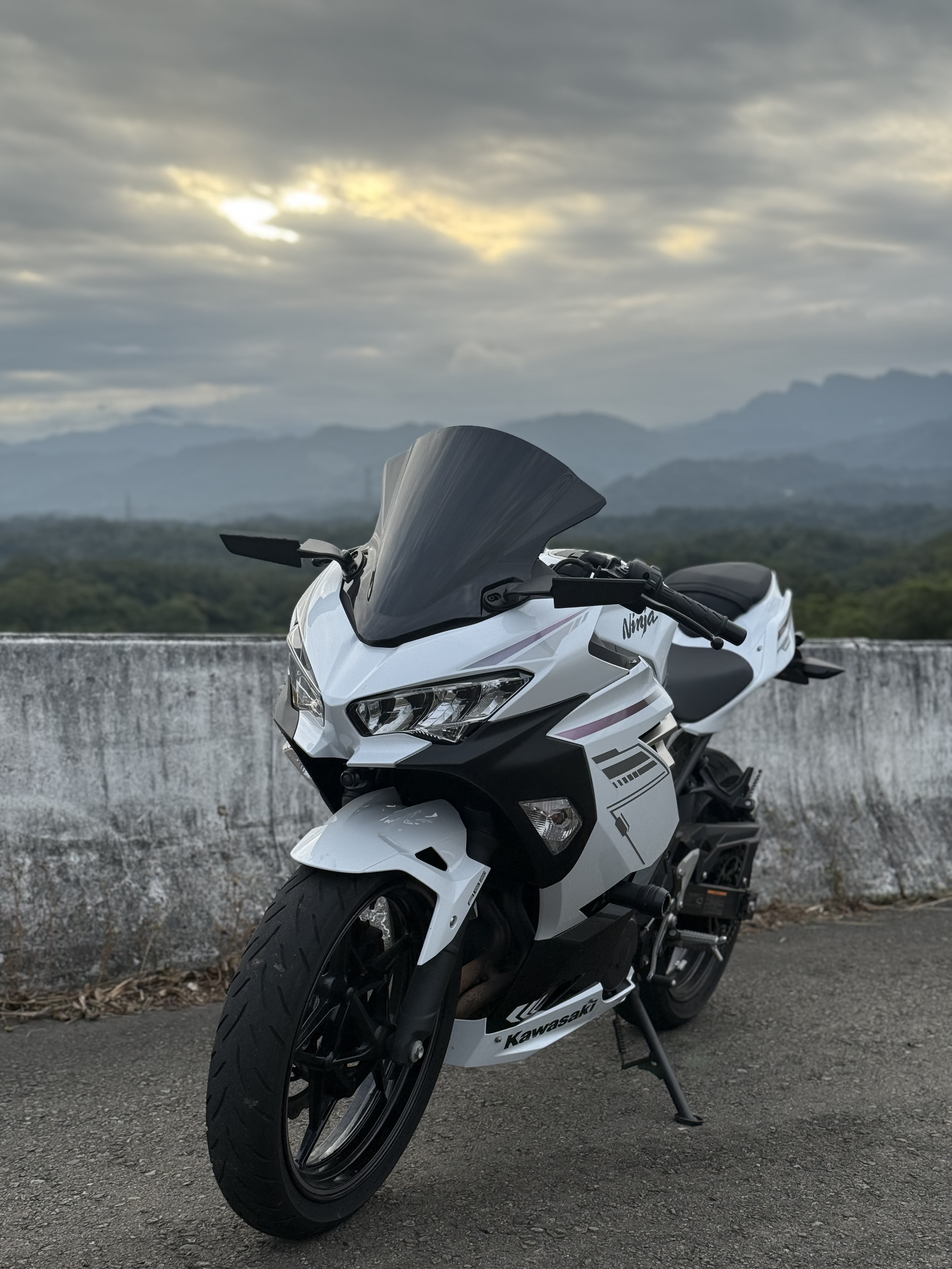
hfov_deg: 30.3
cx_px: 476
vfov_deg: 39.7
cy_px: 634
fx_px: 1760
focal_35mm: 48
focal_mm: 6.76
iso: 80
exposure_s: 1/1429
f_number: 1.78
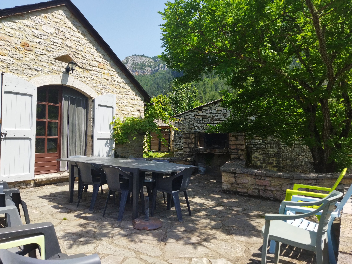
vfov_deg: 51.4
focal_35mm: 27
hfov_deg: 65.3
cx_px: 176
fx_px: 275
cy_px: 132
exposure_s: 1/2284
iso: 100
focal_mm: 4.71
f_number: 1.79
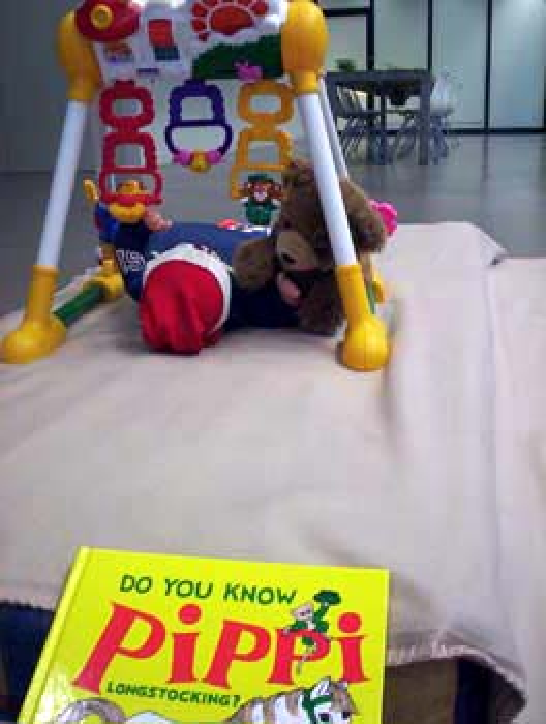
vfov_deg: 48.9
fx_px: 796
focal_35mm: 38
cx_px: 273
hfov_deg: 37.8
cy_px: 362
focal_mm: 4.99
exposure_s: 1/37.9
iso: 200
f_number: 4.5
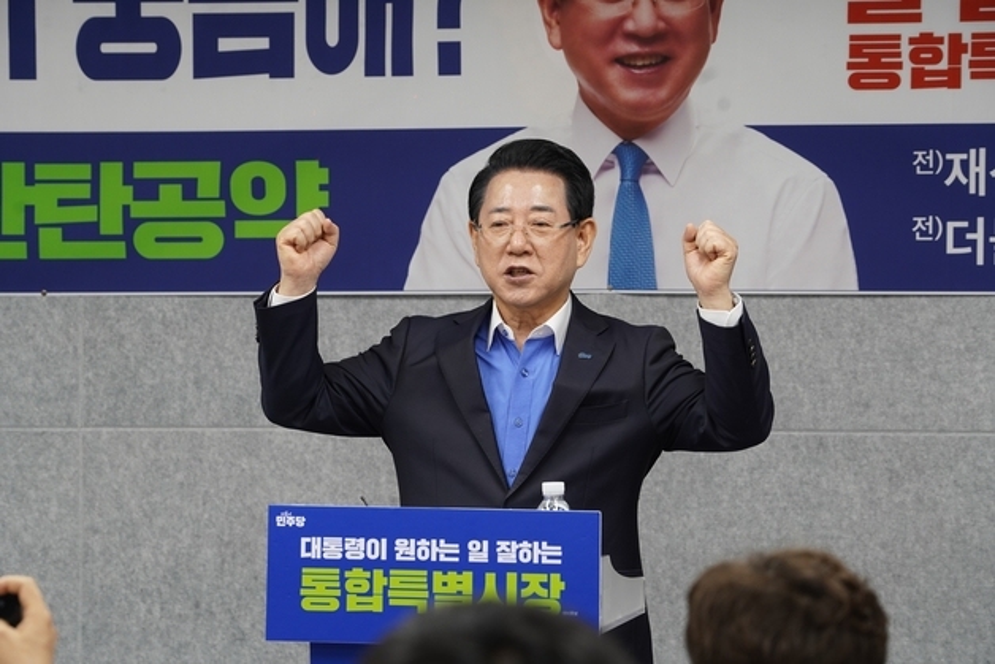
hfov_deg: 15.3
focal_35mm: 134
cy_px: 332
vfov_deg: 10.2
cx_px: 498
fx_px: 3704
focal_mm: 134
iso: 1000
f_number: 6.3
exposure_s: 1/60
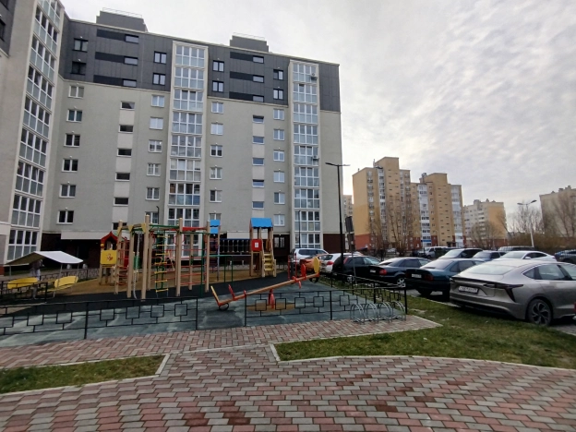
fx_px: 250
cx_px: 288
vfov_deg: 81.7
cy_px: 216
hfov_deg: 98.2
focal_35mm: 15
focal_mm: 1.65
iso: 50
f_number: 2.2
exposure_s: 1/613
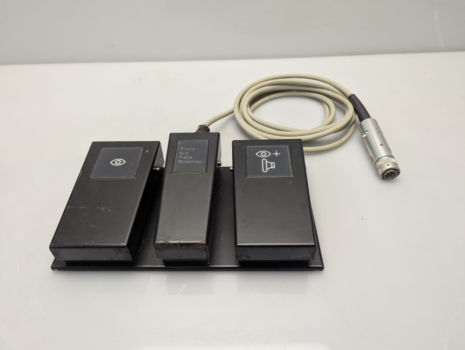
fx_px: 323
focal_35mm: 24
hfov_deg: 71.5
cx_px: 232
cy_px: 175
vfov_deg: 56.9
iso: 124
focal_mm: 6.81
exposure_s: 1/100
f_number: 1.85
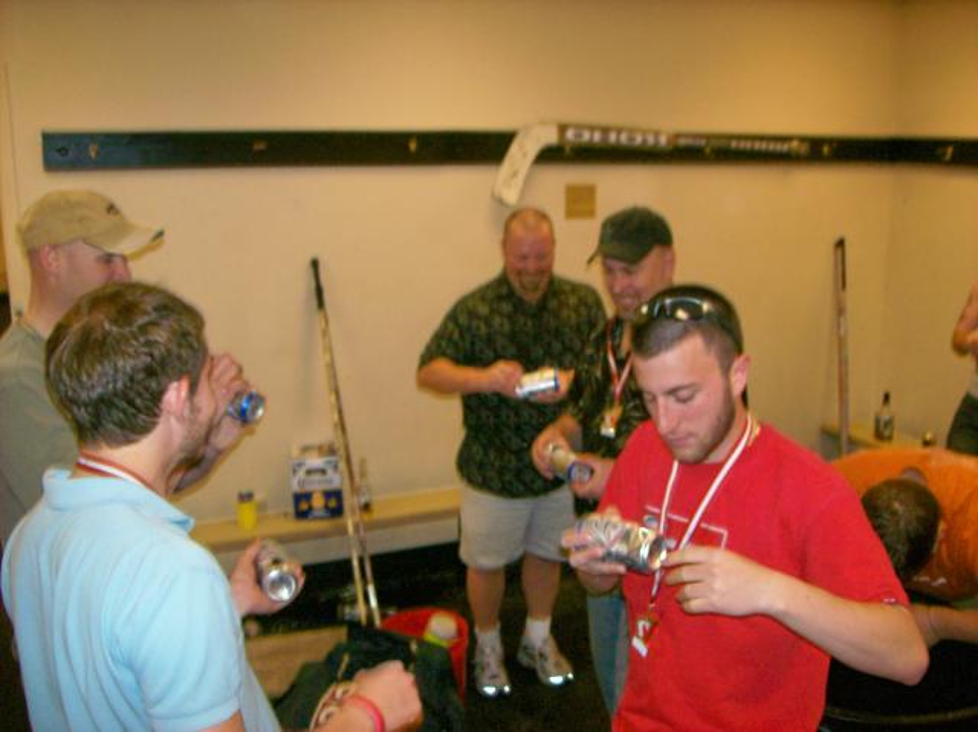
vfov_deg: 39.6
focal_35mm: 36
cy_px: 366
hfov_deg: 51.4
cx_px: 489
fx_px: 1016
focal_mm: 6
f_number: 2.7
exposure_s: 1/64
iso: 80
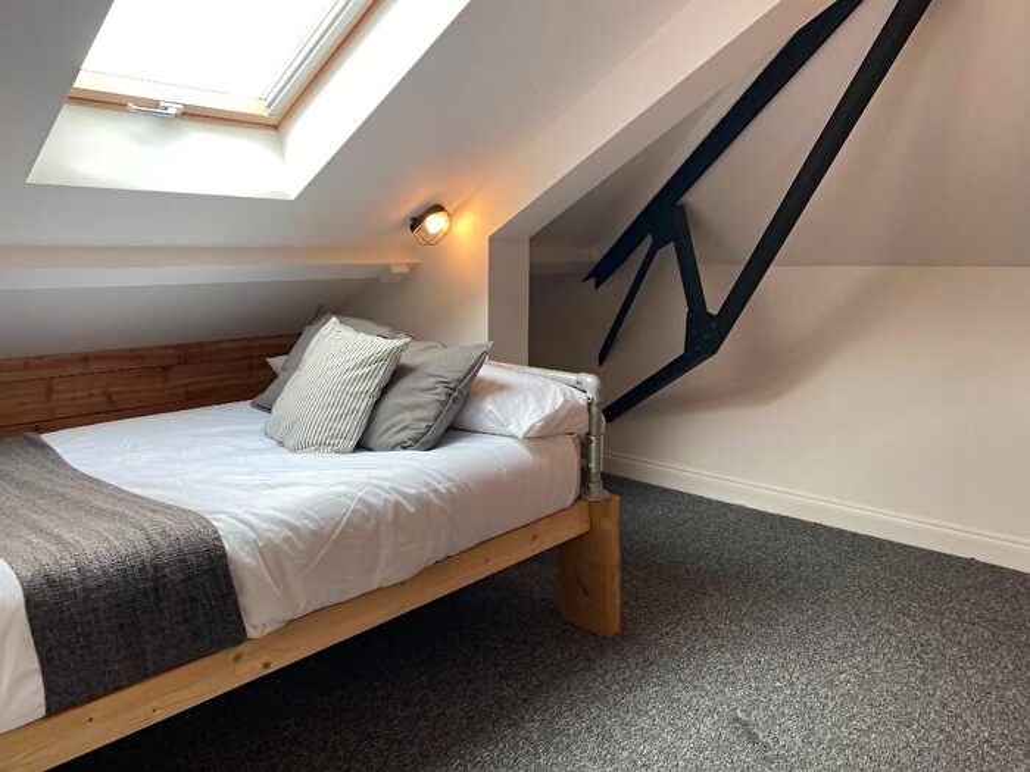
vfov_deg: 53.1
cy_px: 386
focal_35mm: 26
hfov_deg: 67.3
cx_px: 515
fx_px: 774
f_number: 1.8
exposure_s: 1/100
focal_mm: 4.25
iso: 64
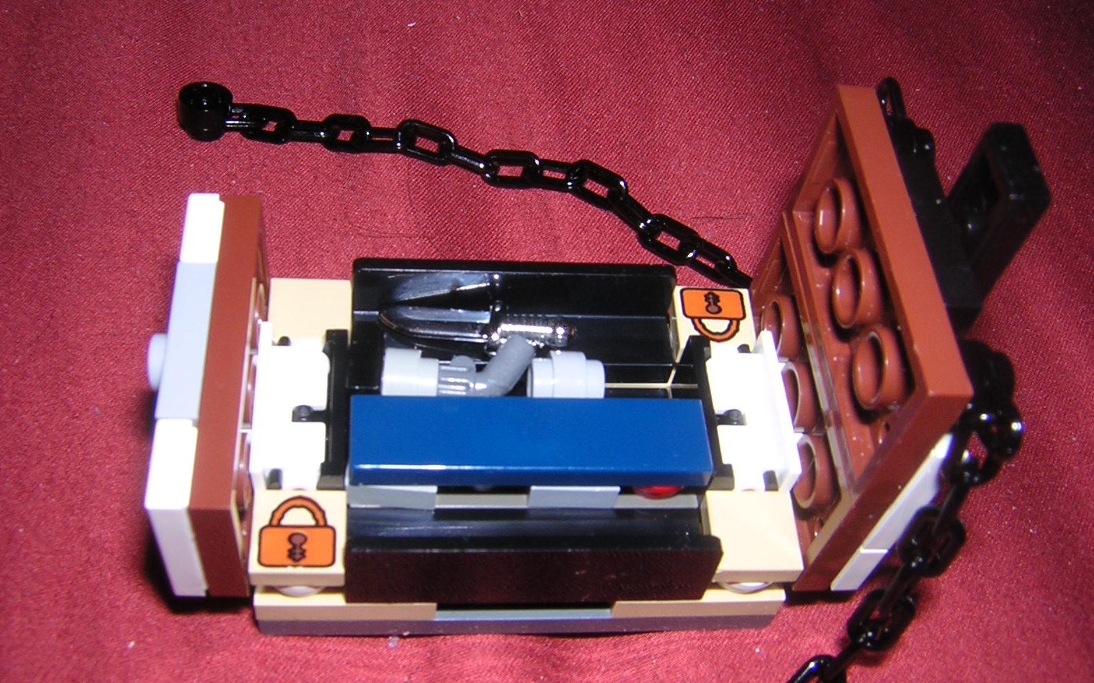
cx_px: 541
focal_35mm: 39
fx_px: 1163
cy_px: 344
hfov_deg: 50.4
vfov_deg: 32.8
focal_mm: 4.7
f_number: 5.2
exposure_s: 1/60.1
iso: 100
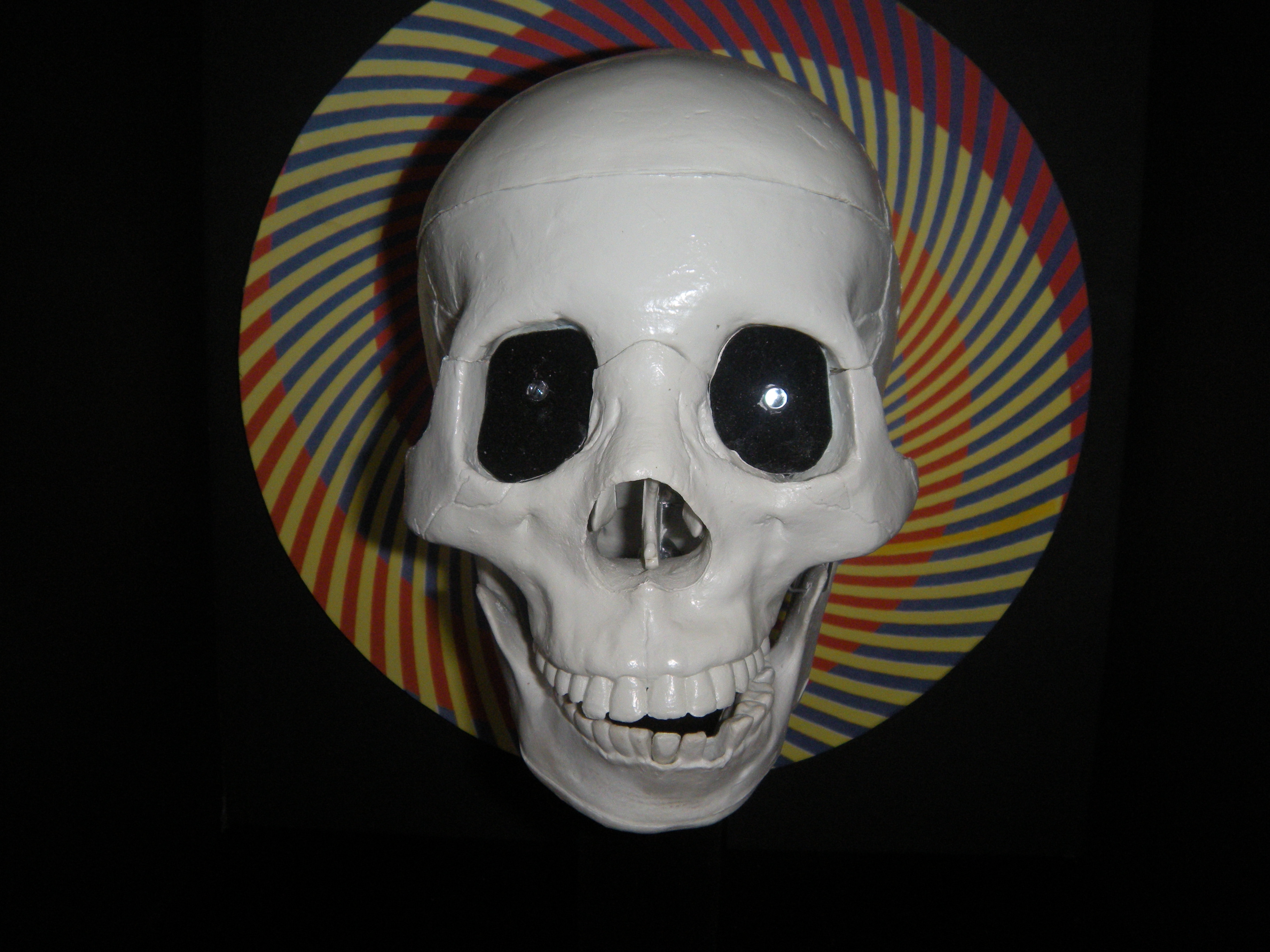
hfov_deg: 52.6
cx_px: 635
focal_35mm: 35
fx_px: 1284
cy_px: 476
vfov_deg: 40.7
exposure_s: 1/60
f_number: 3.8
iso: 200
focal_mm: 5.9
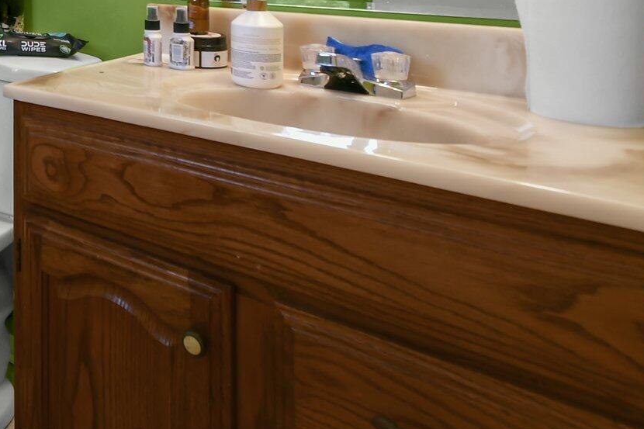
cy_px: -62
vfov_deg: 31.2
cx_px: -90
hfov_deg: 40.2
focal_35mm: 37
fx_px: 662
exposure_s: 1/10
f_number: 7.1
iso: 640
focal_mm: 10
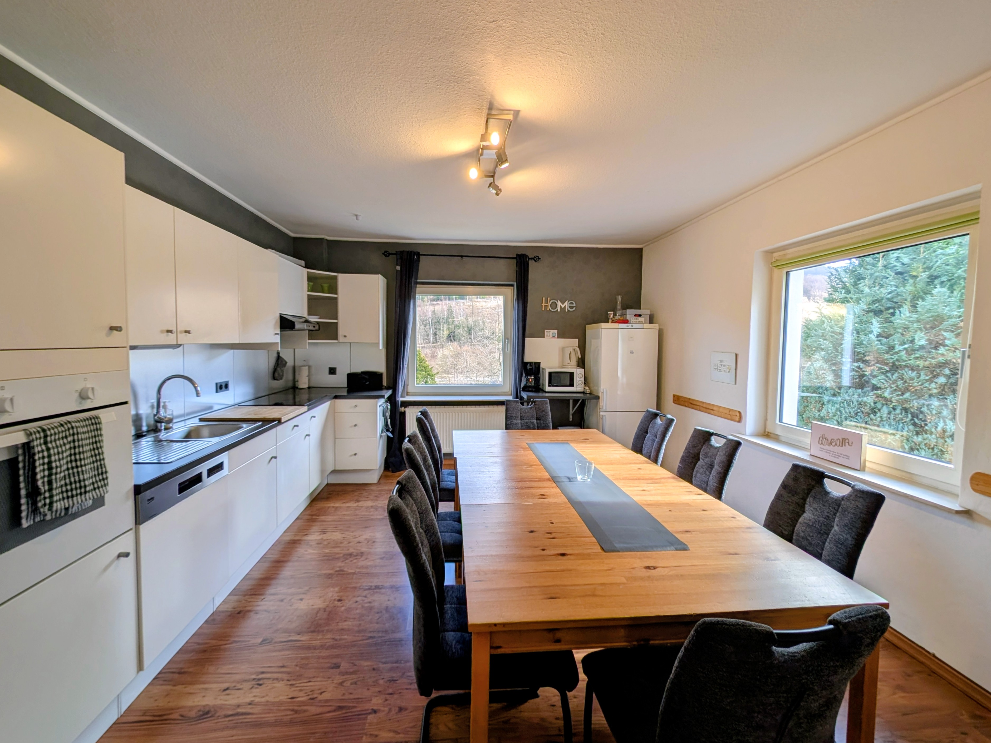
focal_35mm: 13
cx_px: 486
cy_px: 360
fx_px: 372
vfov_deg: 89.9
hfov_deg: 106.2
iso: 49
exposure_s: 1/100
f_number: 1.95
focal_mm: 2.23
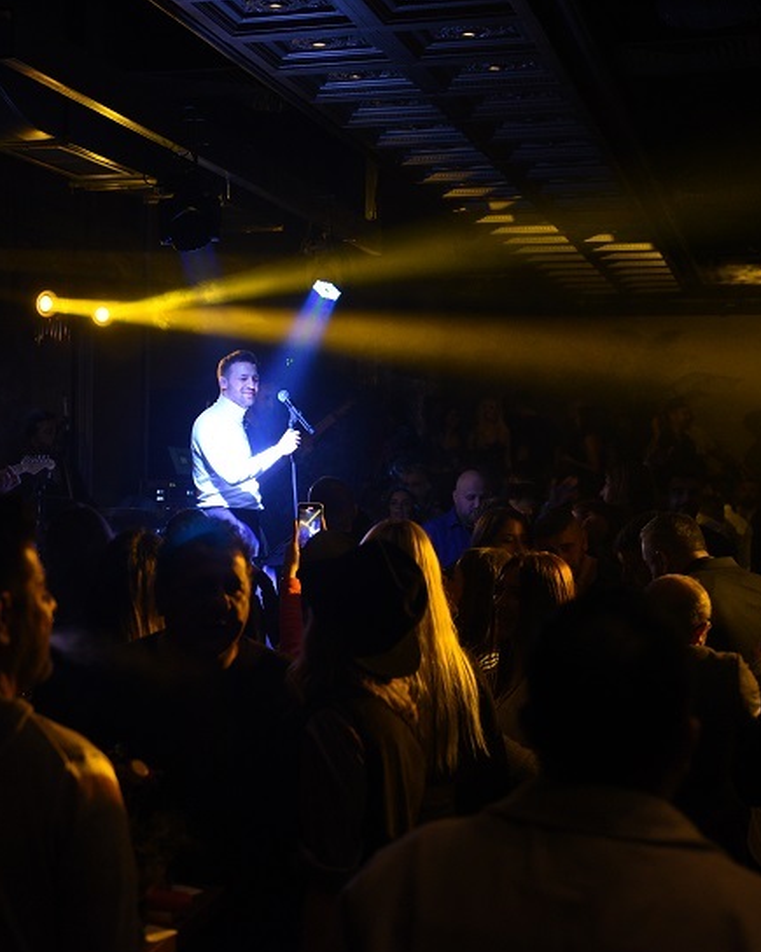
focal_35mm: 60
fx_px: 1690
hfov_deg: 25.1
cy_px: 481
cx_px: 210
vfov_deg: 31.5
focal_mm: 42
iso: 1600
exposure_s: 1/60
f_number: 3.2
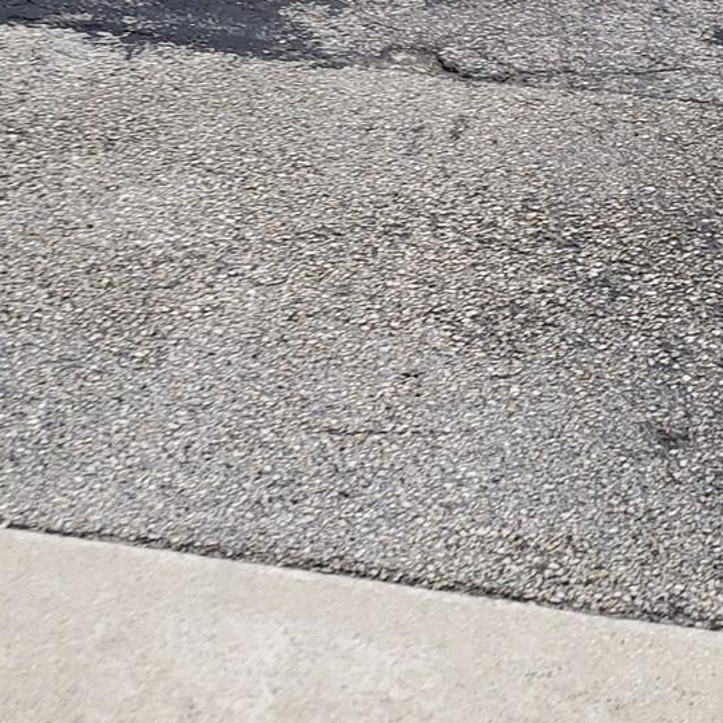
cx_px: 286
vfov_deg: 18.9
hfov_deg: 19.9
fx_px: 2056
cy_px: -134
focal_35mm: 87
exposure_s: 1/120
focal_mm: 4.3
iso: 64
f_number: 2.4
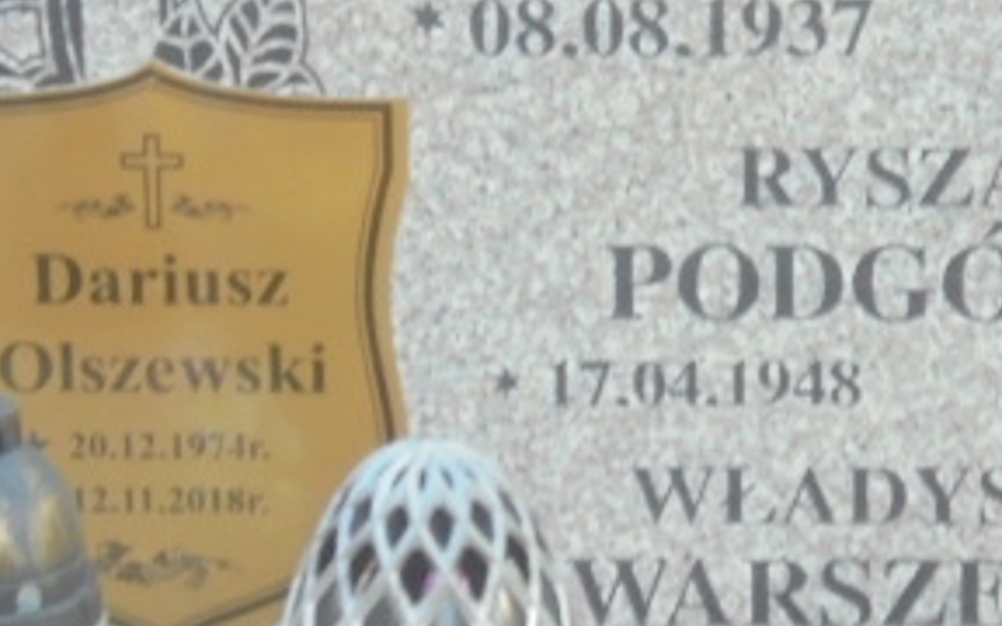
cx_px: 793
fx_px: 6882
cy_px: 170
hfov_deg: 8.3
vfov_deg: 5.2
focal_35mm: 252
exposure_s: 1/60
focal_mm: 19.2
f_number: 5.1
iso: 320
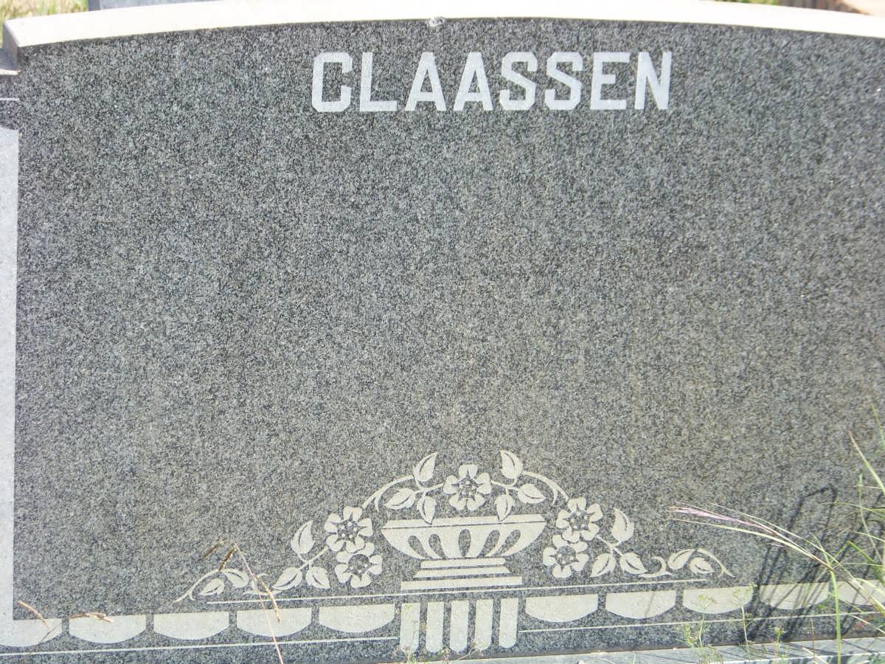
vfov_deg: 11.8
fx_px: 3221
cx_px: 442
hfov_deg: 15.6
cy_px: 332
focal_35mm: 126
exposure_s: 1/250
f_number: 3.2
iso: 64
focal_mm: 21.1
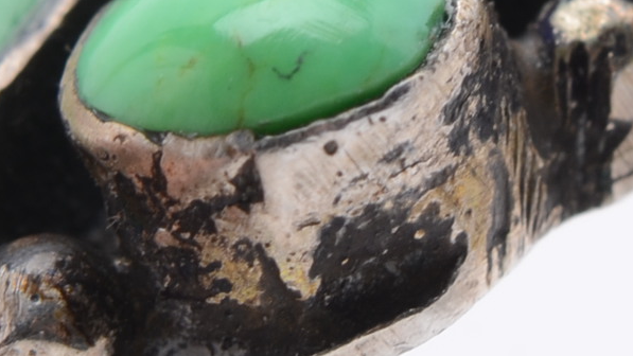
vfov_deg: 2.2
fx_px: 9235
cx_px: 29
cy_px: -198
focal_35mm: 550
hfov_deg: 3.9
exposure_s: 1/125
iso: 200
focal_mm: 85
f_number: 14
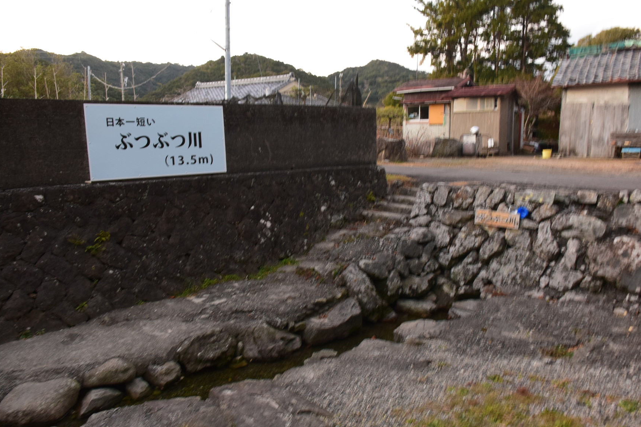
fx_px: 499
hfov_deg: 65.5
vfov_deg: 46.4
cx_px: 316
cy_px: 214
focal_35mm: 28
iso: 1600
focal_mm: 18
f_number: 5.6
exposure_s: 1/15
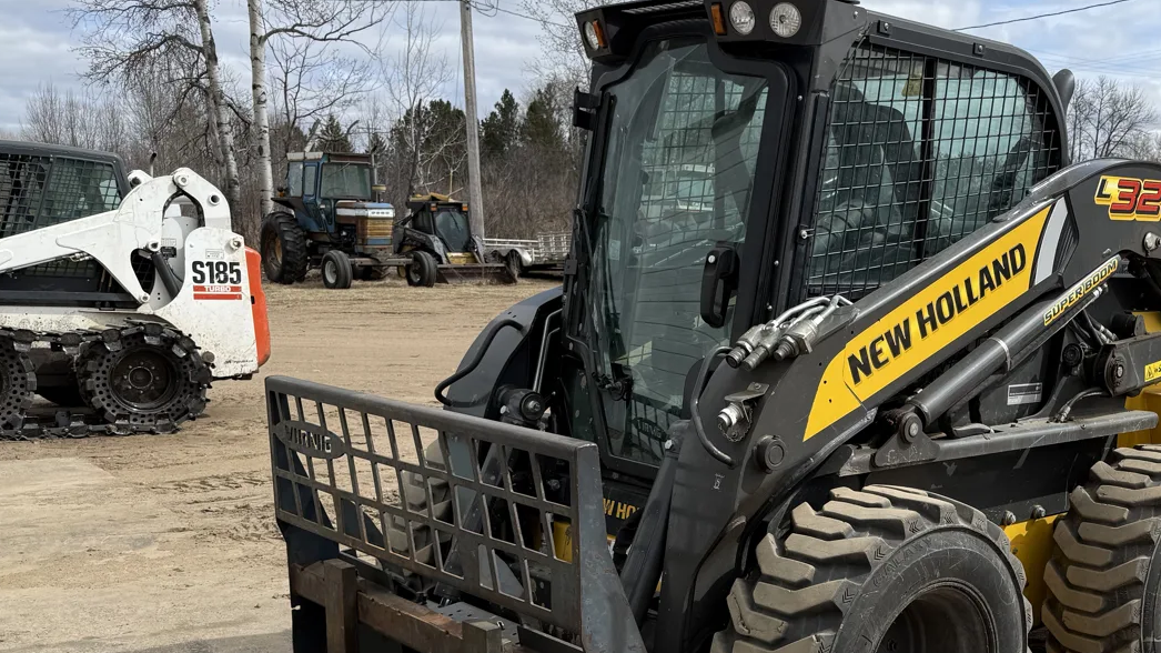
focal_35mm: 40
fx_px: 1231
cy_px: 474
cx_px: 878
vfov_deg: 29.3
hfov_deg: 48.4
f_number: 1.78
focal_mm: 6.76
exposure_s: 1/3953
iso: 80
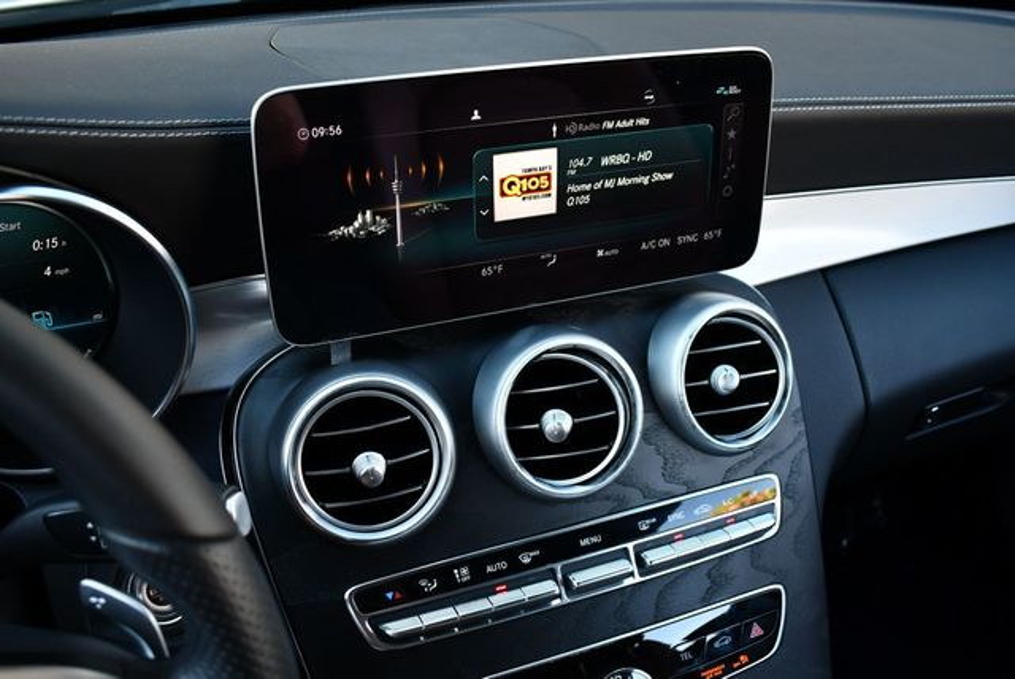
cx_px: 508
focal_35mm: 36
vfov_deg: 36.9
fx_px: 1016
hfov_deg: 53.1
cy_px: 340
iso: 560
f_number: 3.5
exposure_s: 1/250
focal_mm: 18
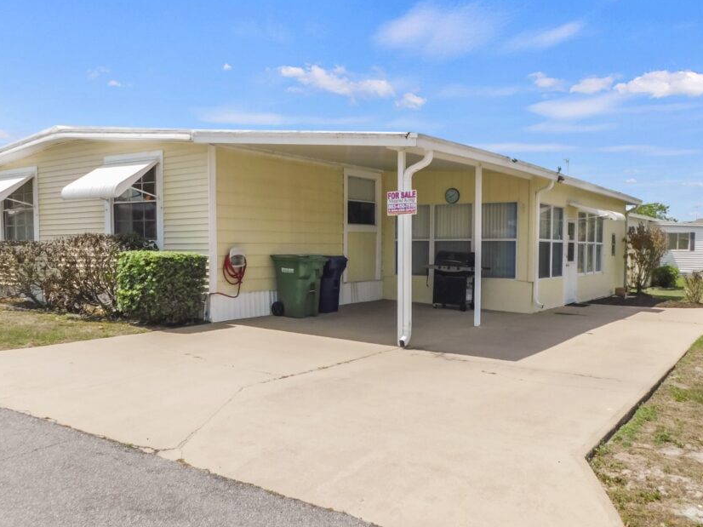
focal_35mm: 31
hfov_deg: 58.3
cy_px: 241
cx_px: 323
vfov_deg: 45.4
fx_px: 629
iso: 125
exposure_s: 1/500
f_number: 6.2
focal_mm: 4.5
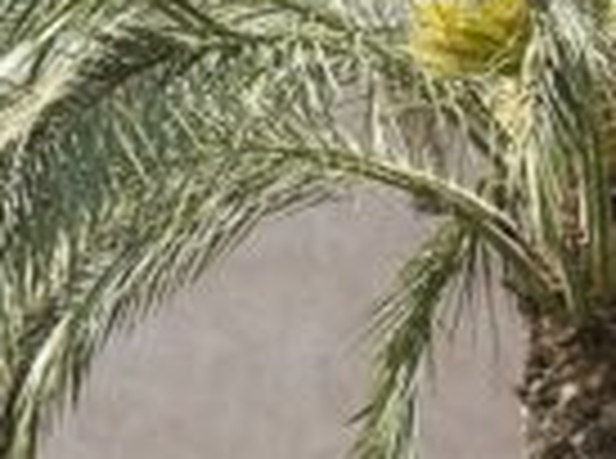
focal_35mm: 450
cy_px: 220
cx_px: -598
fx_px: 7987
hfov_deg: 4.4
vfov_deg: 3.3
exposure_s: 1/125
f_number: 7.1
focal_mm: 30
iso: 200
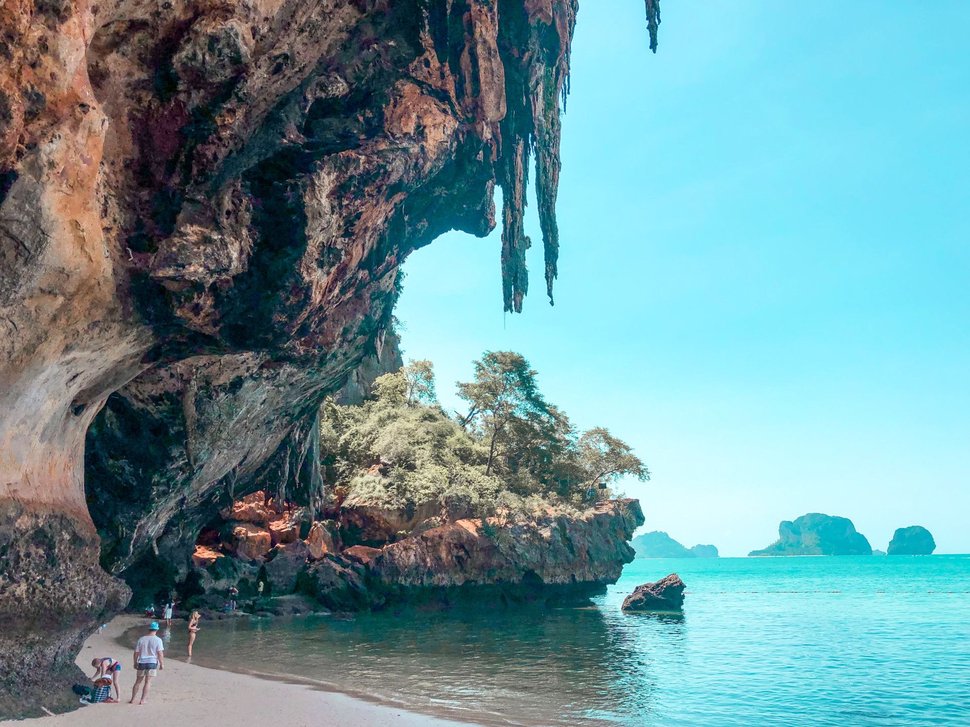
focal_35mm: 28
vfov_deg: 49.7
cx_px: 485
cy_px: 364
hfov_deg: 63.4
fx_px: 785
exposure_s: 1/2800
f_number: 1.8
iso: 25
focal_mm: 4
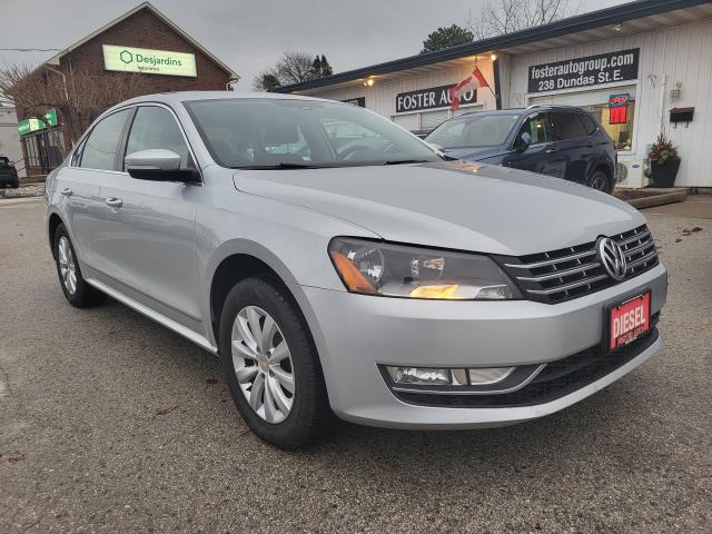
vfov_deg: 53.1
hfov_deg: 67.3
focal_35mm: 26
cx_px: 356
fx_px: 535
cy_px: 267
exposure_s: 1/120
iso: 125
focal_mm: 5.4
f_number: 1.8
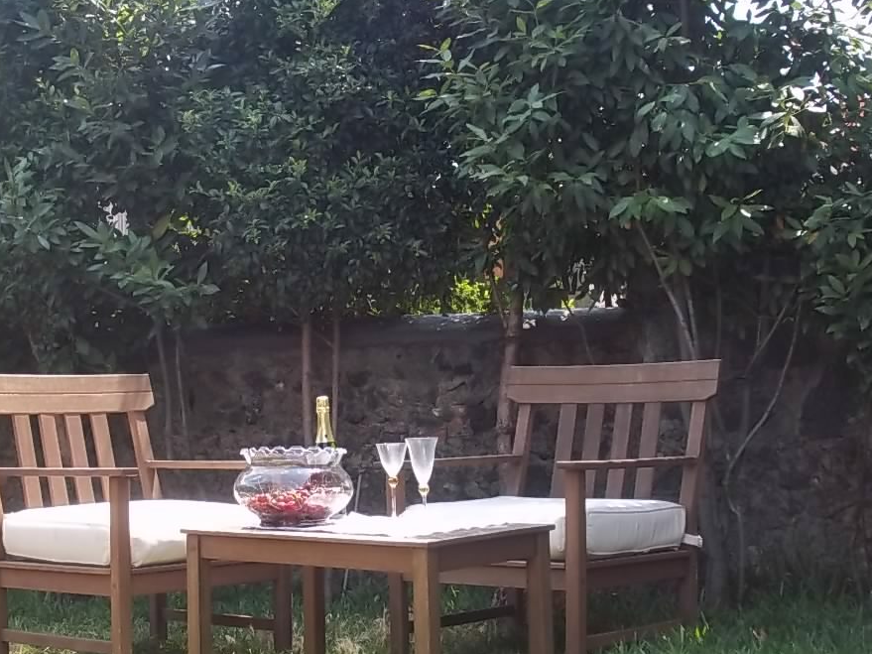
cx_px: 277
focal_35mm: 67
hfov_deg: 28.7
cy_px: 435
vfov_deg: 21.8
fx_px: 1688
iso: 80
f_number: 3.5
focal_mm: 8.2
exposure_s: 1/200
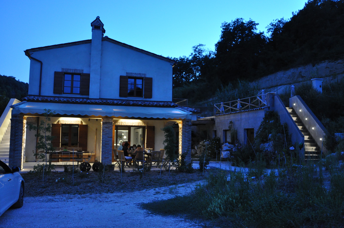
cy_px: 114
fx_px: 301
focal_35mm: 32
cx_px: 172
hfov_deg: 59.6
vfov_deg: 41.6
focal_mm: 21
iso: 1600
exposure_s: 1/5
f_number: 3.8
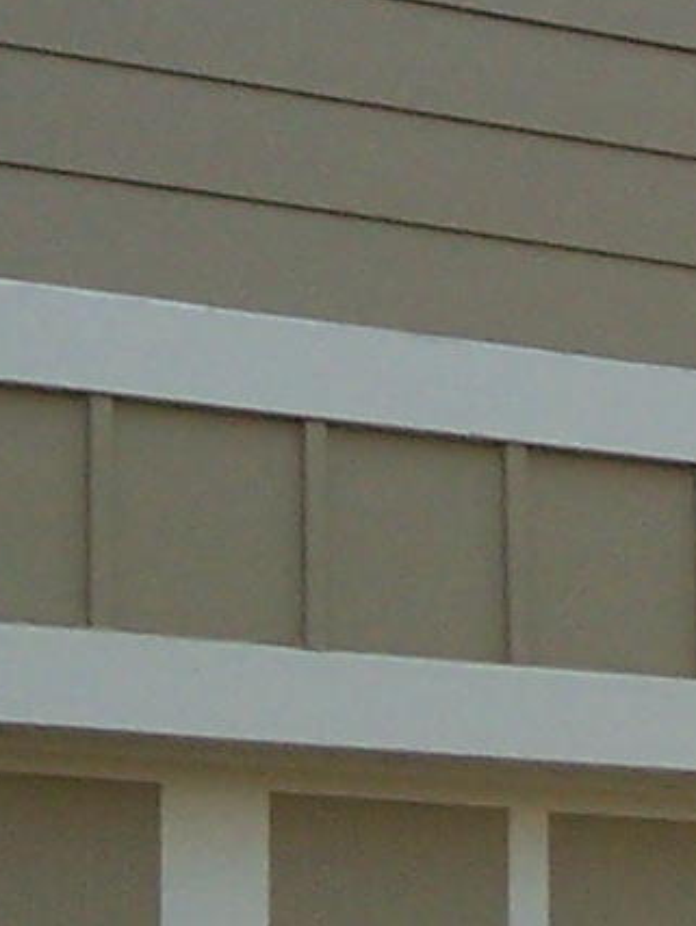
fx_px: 6130
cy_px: 542
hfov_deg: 6.5
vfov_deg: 8.6
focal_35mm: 229
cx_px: 676
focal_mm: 6.3
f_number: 2.8
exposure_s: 1/250
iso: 100
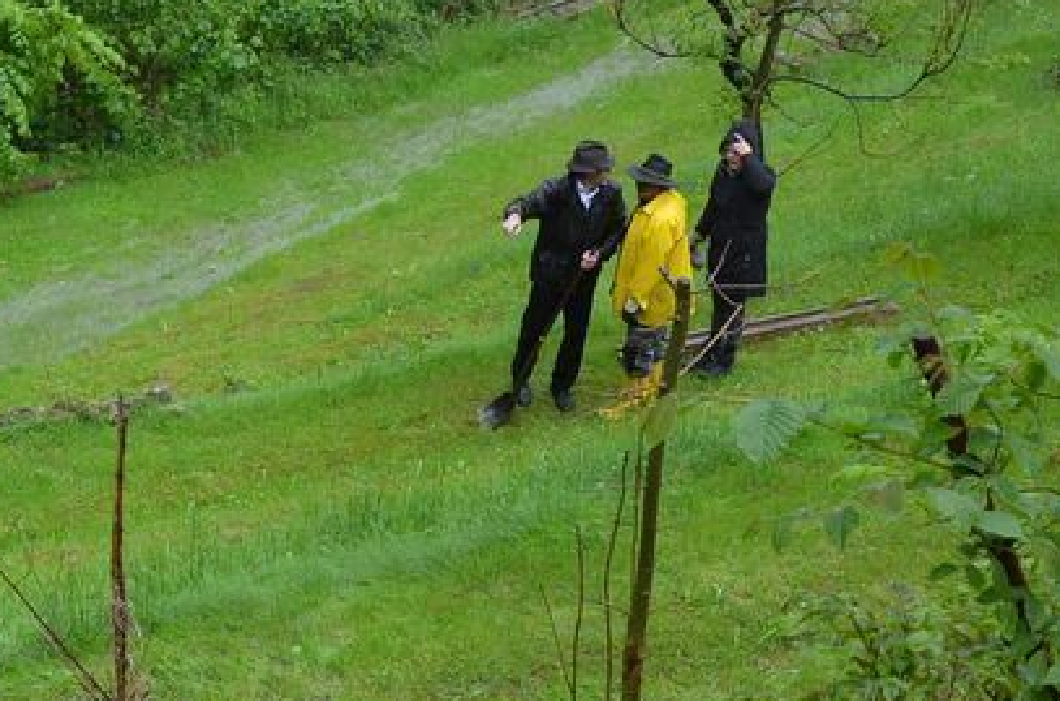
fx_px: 2708
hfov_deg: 20.8
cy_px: 393
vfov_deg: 14.7
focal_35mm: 92
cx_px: -188
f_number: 4.5
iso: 100
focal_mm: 25
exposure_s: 1/80
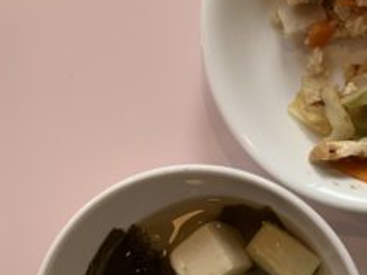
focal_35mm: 56
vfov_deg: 26.0
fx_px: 594
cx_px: 380
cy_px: 176
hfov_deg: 31.4
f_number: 1.8
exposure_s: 1/121
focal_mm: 4.25
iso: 80
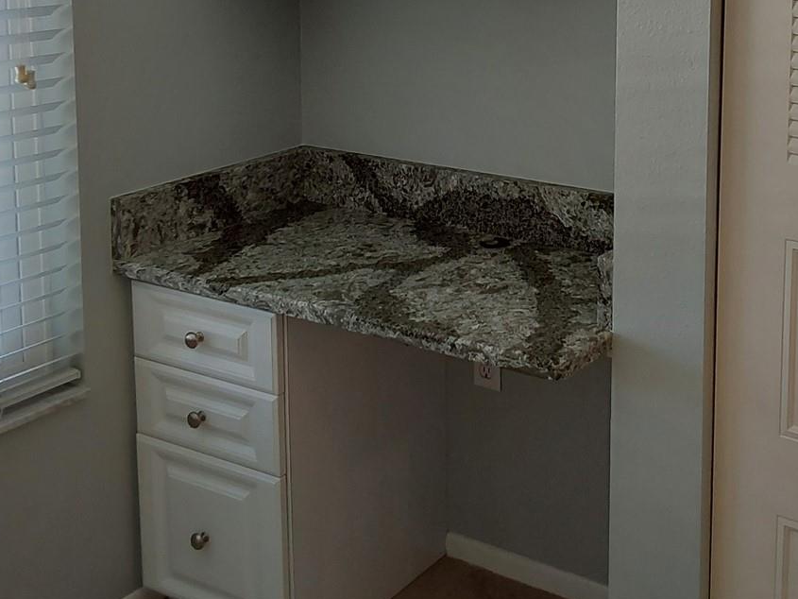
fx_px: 1222
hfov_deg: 35.5
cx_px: 574
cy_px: 37
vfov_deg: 26.4
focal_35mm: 53
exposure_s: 1/120
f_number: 1.9
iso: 64
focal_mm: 2.91
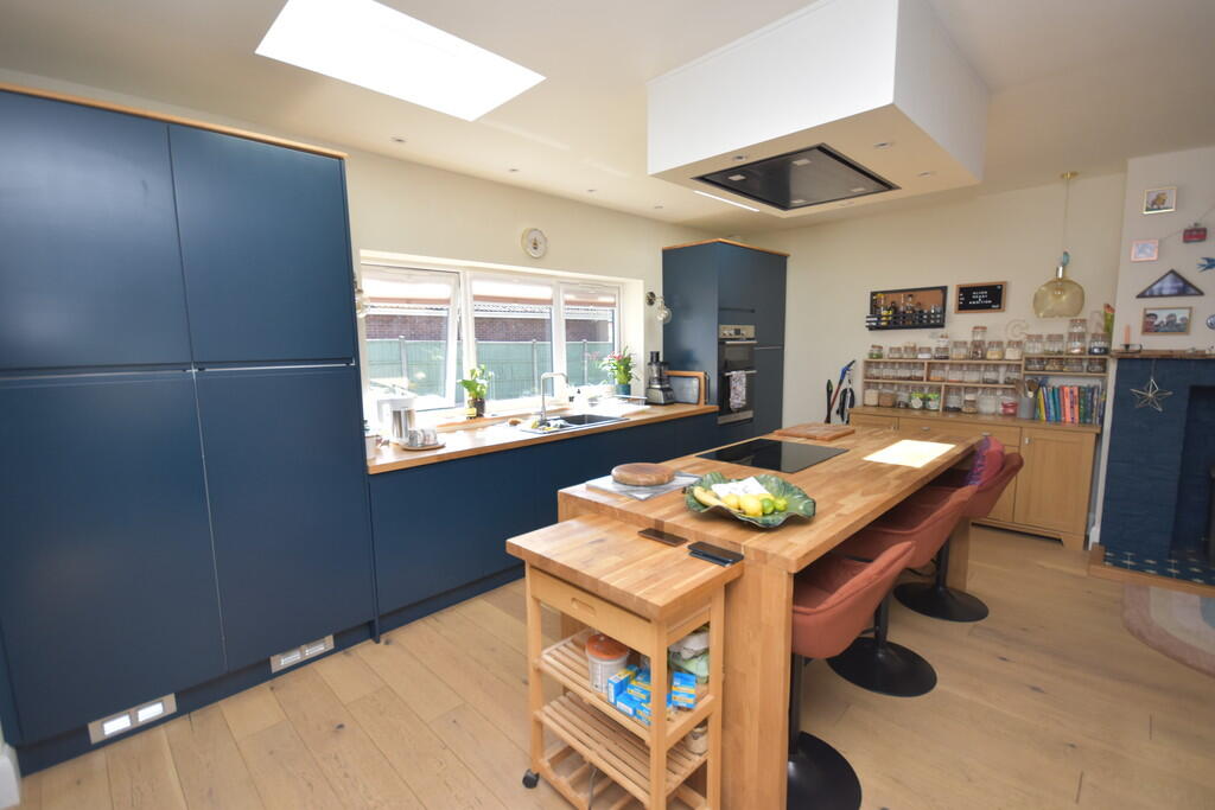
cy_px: 405
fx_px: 506
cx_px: 608
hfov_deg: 100.4
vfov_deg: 77.3
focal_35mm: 15
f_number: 5
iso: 450
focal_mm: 10
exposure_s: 1/200
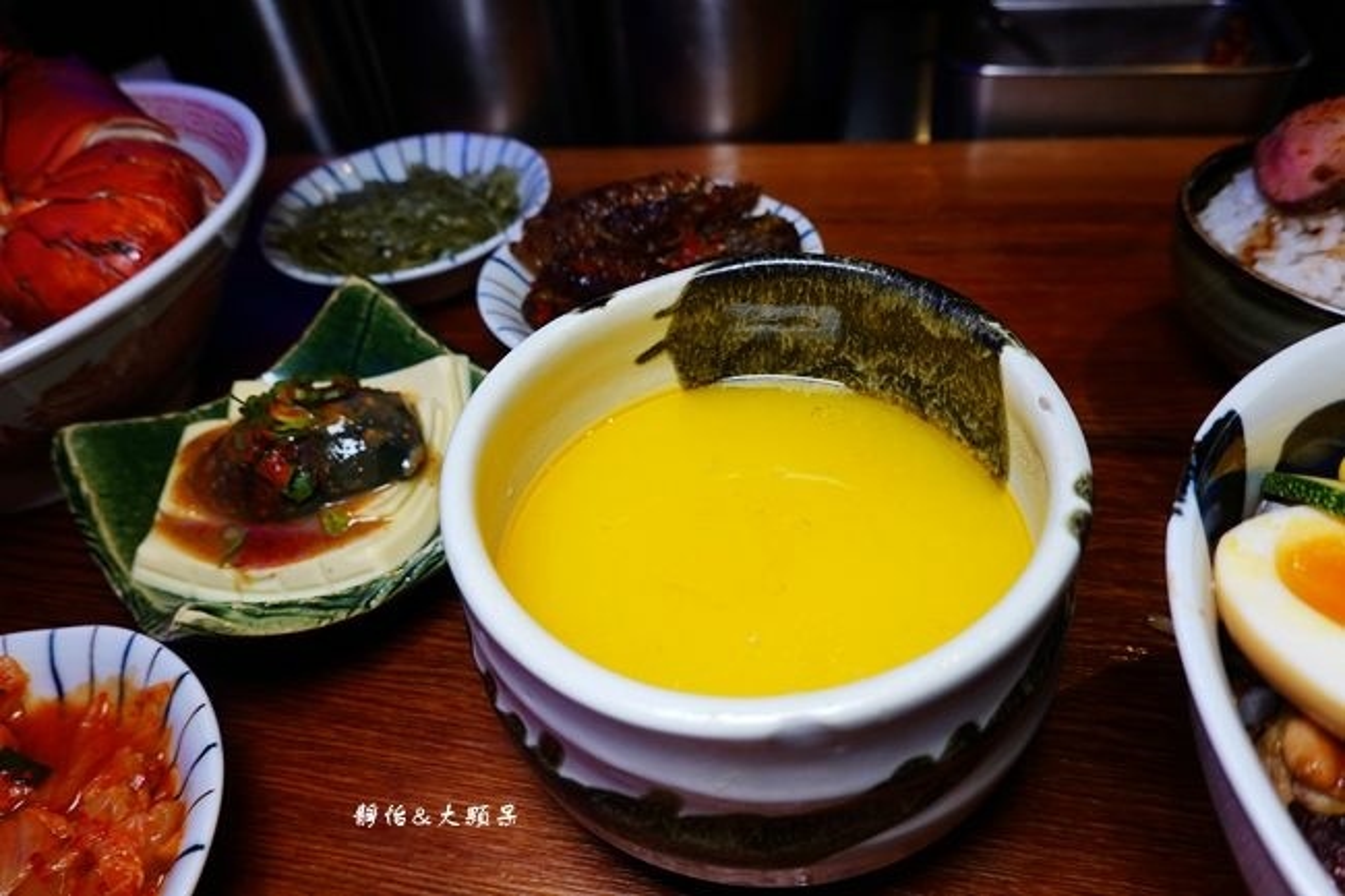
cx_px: 672
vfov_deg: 53.1
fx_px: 896
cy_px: 448
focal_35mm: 24
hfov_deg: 73.8
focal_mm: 9
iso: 125
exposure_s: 1/80
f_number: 2.8
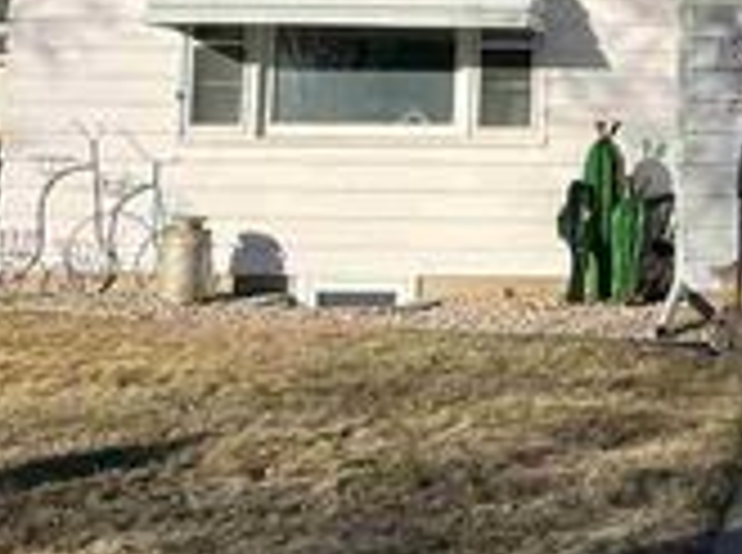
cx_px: 814
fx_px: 1690
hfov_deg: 23.3
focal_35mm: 79
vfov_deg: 18.1
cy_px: -20
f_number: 1.6
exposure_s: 1/2358
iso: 50
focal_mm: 5.1
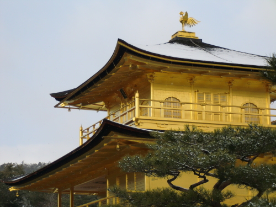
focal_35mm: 105
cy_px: 104
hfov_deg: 18.7
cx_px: 138
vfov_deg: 14.1
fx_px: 837
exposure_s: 1/320
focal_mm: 18.9
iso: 64
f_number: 5.6
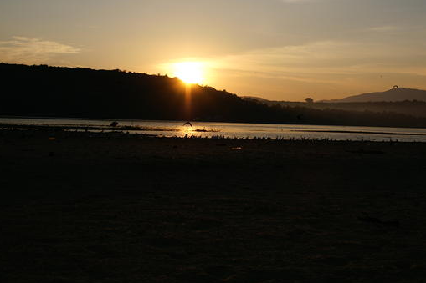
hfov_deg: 40.2
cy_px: 123
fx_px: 580
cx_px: 249
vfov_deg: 27.5
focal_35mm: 49
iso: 100
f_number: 4.5
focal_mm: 26
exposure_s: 1/2000
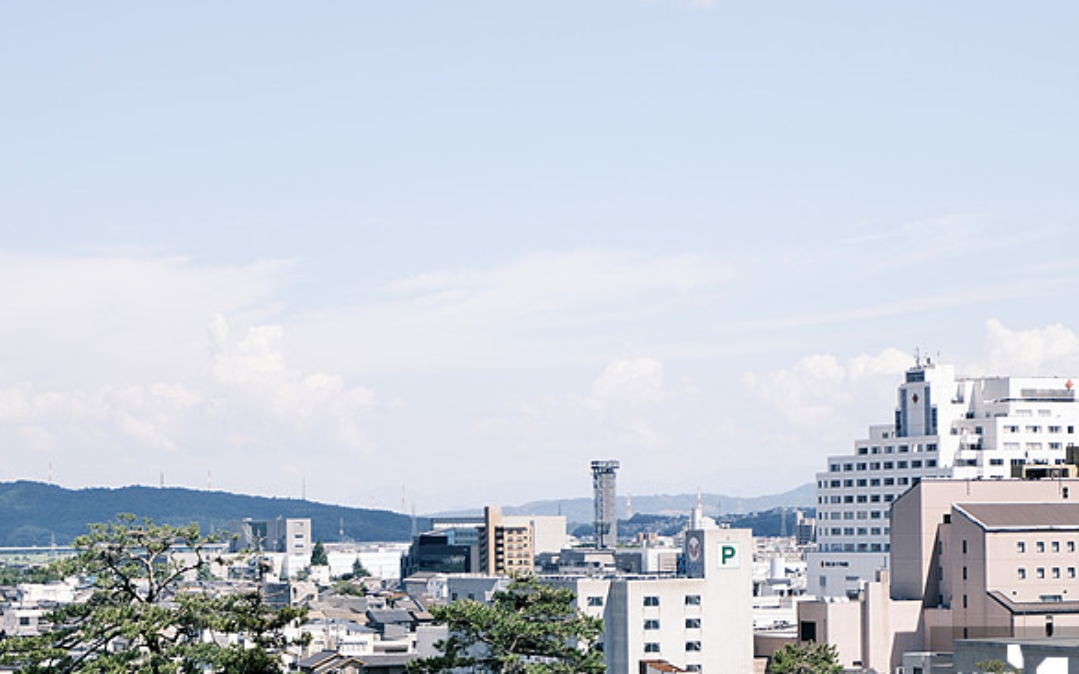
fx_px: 2735
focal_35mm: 93
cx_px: 605
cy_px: 458
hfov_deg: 22.3
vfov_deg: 14.0
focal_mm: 44.5
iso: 160
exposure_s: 1/420
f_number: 5.6
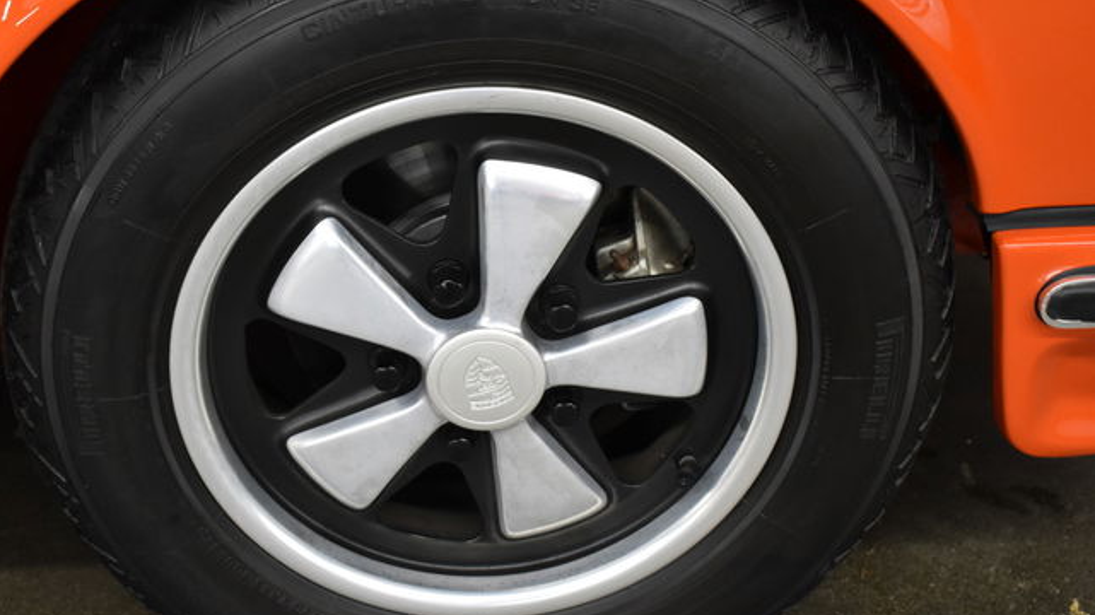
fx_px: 1586
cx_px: 463
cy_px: 284
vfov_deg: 21.9
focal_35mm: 55
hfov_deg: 38.0
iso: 1250
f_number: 4.2
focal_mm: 29
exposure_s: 1/50
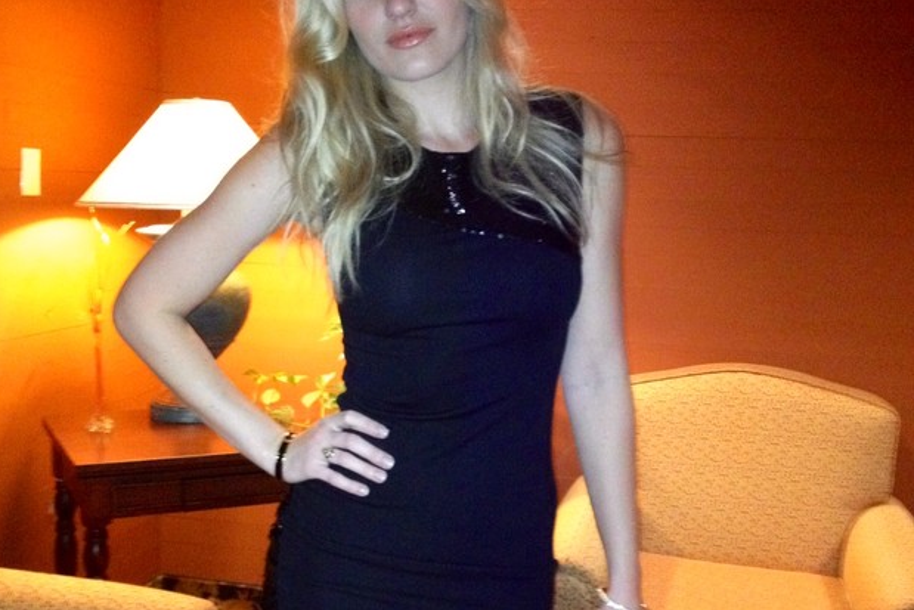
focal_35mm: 49
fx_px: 1244
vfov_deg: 27.5
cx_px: 454
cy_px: 376
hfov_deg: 40.3
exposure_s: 1/16
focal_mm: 4.28
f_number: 2.4
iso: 640
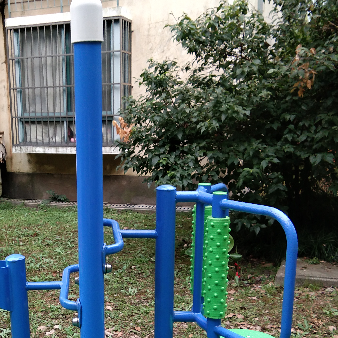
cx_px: 86
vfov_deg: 30.7
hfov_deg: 30.6
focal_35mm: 55
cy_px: 240
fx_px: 608
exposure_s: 1/50
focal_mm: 3.69
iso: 160
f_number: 2.2
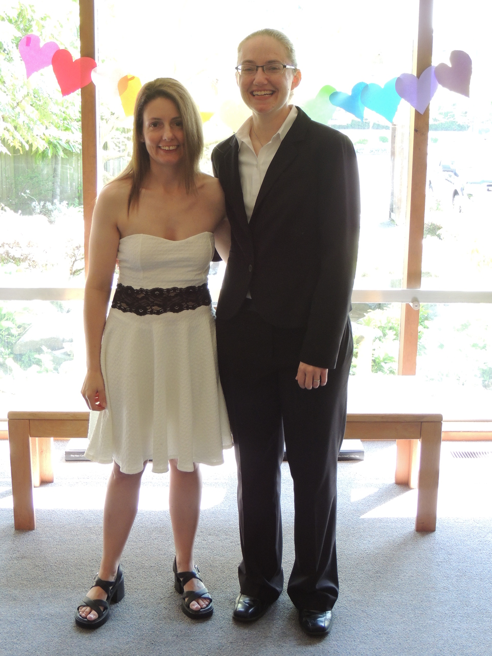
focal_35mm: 50
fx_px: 948
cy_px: 328
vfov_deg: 38.2
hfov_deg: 29.1
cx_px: 246
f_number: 3.6
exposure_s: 1/40
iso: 400
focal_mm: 8.9
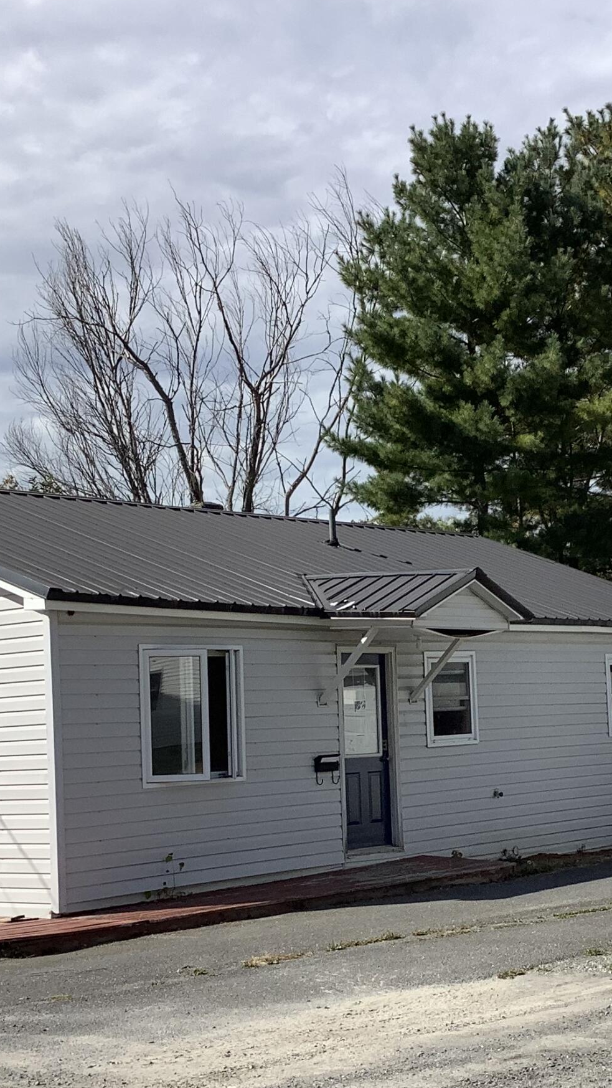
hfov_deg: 20.6
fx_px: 1673
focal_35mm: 58
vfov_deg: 35.8
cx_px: 428
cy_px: 692
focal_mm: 3.3
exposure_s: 1/2092
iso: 25
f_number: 2.4
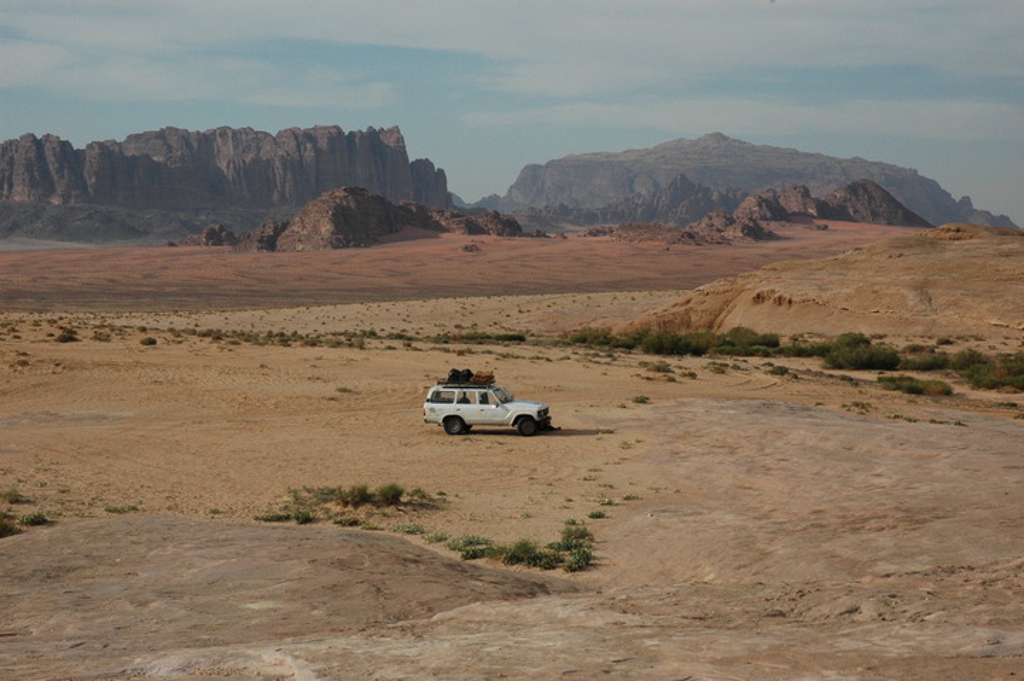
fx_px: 2047
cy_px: 340
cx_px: 512
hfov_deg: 28.1
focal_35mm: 72
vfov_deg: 18.9
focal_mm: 48
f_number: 16
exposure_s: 1/1000
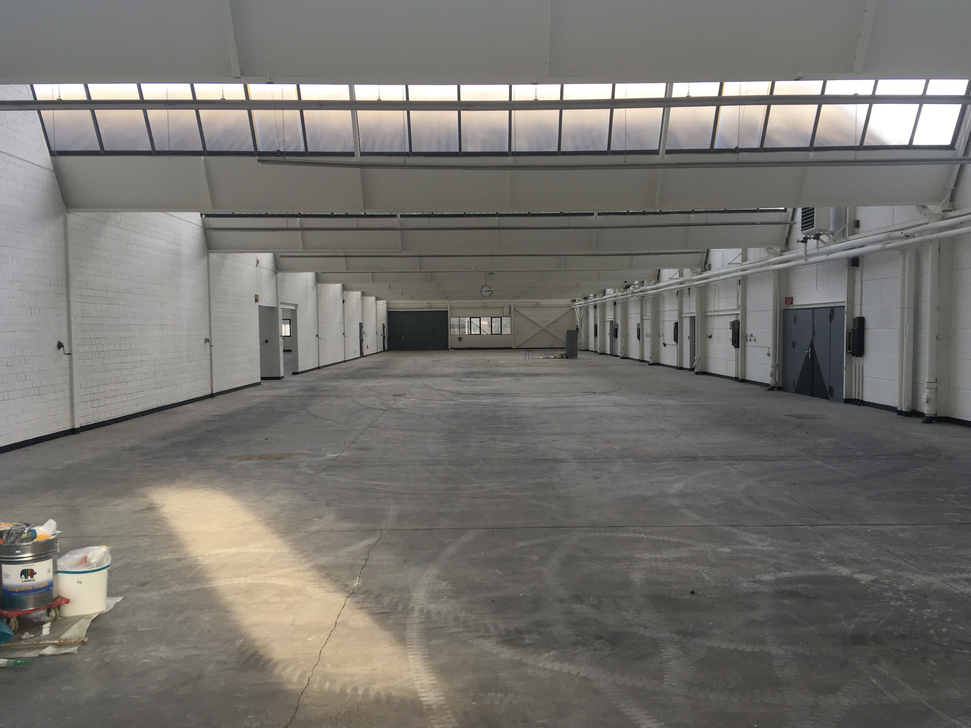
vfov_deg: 46.8
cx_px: 491
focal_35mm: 30
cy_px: 375
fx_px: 841
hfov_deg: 60.0
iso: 32
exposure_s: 1/100
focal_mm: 4.15
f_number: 2.2
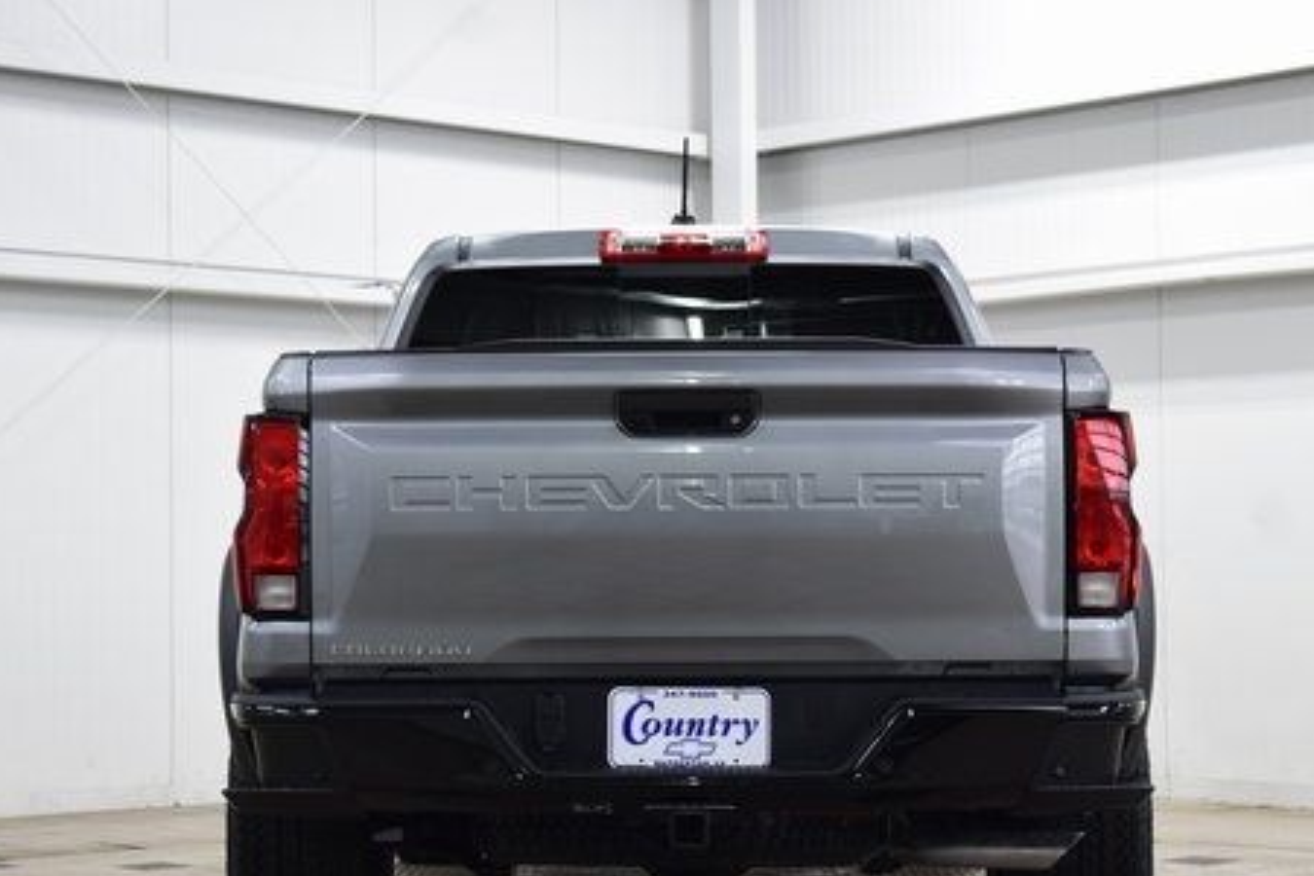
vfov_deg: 16.8
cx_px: 683
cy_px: 574
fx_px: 2956
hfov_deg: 25.1
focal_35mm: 81
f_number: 6.3
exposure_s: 1/15
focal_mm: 38
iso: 500
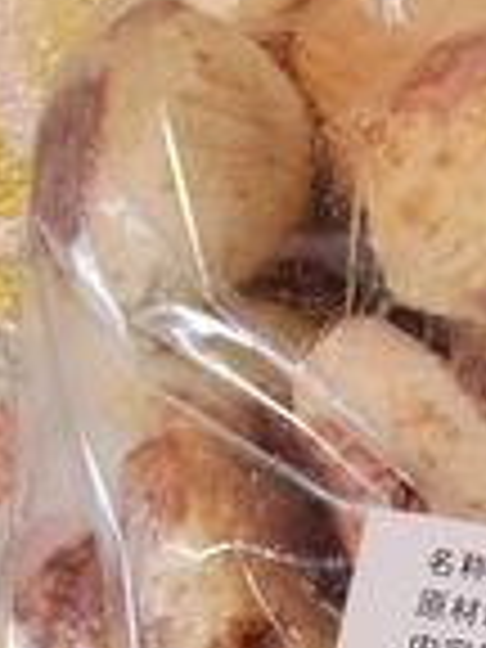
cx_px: 662
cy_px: 324
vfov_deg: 27.0
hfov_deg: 18.7
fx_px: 1348
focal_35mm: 72
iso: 250
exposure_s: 1/50
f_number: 2.4
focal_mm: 4.3
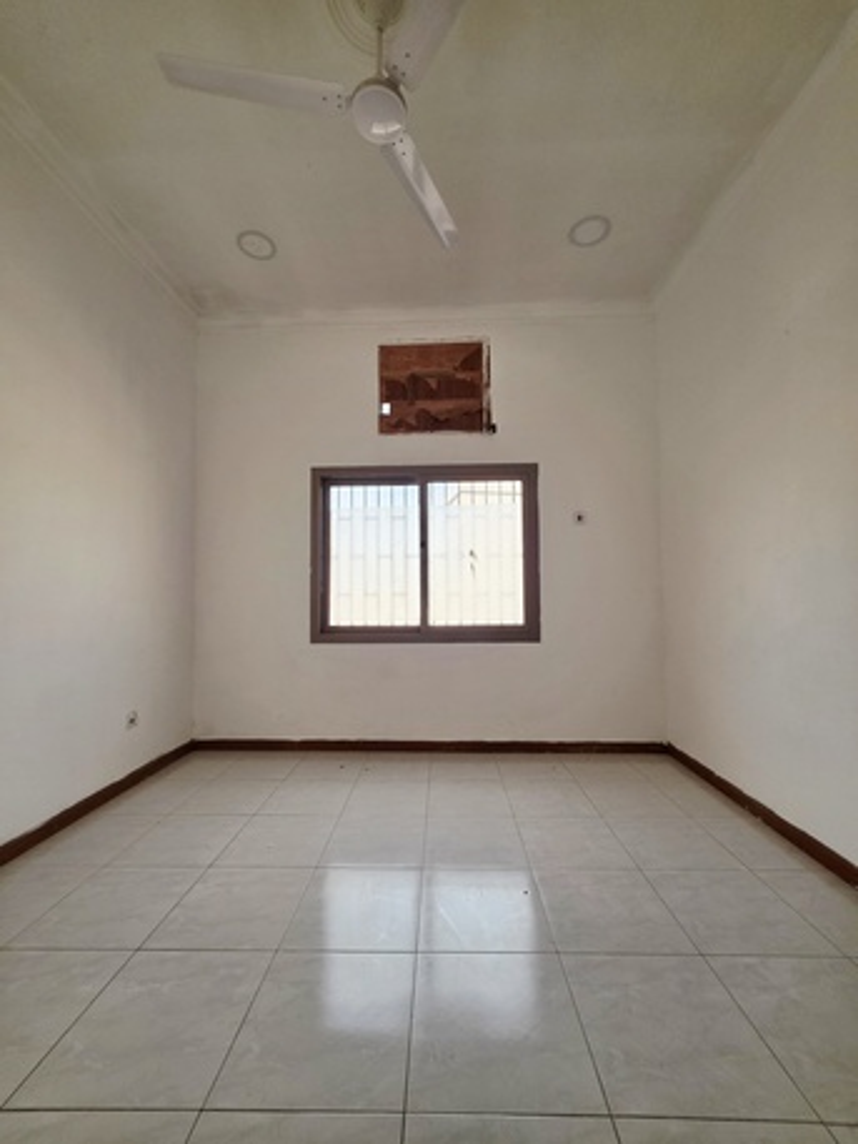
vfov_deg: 106.2
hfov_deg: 89.9
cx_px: 429
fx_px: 429
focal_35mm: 13
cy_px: 572
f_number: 1.9
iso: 100
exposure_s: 1/101
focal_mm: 2.2
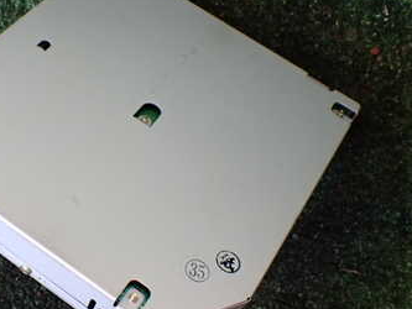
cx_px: 80
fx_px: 643
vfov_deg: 27.0
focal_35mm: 54
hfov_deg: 34.4
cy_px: 184
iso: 500
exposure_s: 1/125
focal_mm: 5.4
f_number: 2.3
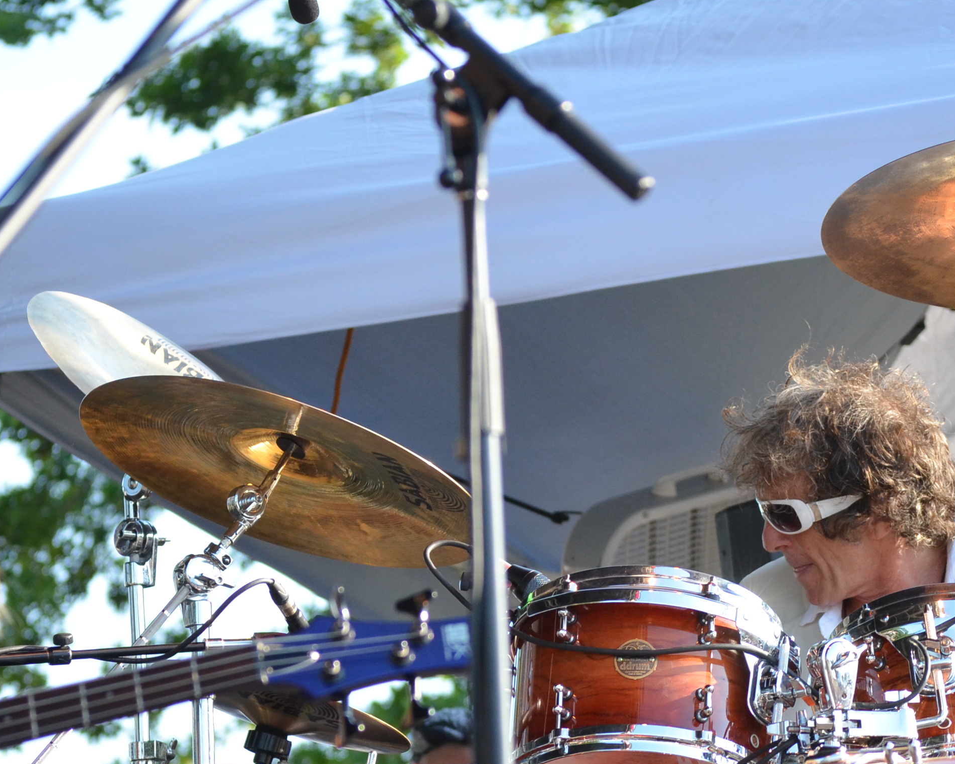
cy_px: 614
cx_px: 644
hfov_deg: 8.8
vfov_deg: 7.1
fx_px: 6189
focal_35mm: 219
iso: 800
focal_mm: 80
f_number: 4.2
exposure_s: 1/1000
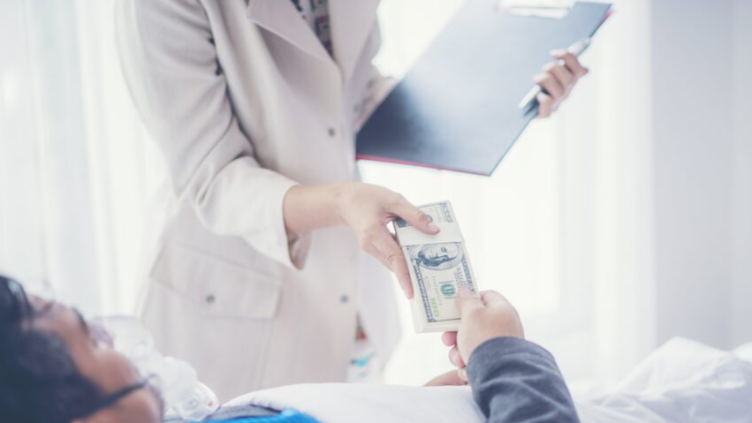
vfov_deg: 13.4
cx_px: 374
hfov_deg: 23.7
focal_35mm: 90
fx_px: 1795
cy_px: 250
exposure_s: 1/250
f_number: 1.8
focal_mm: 85
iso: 160
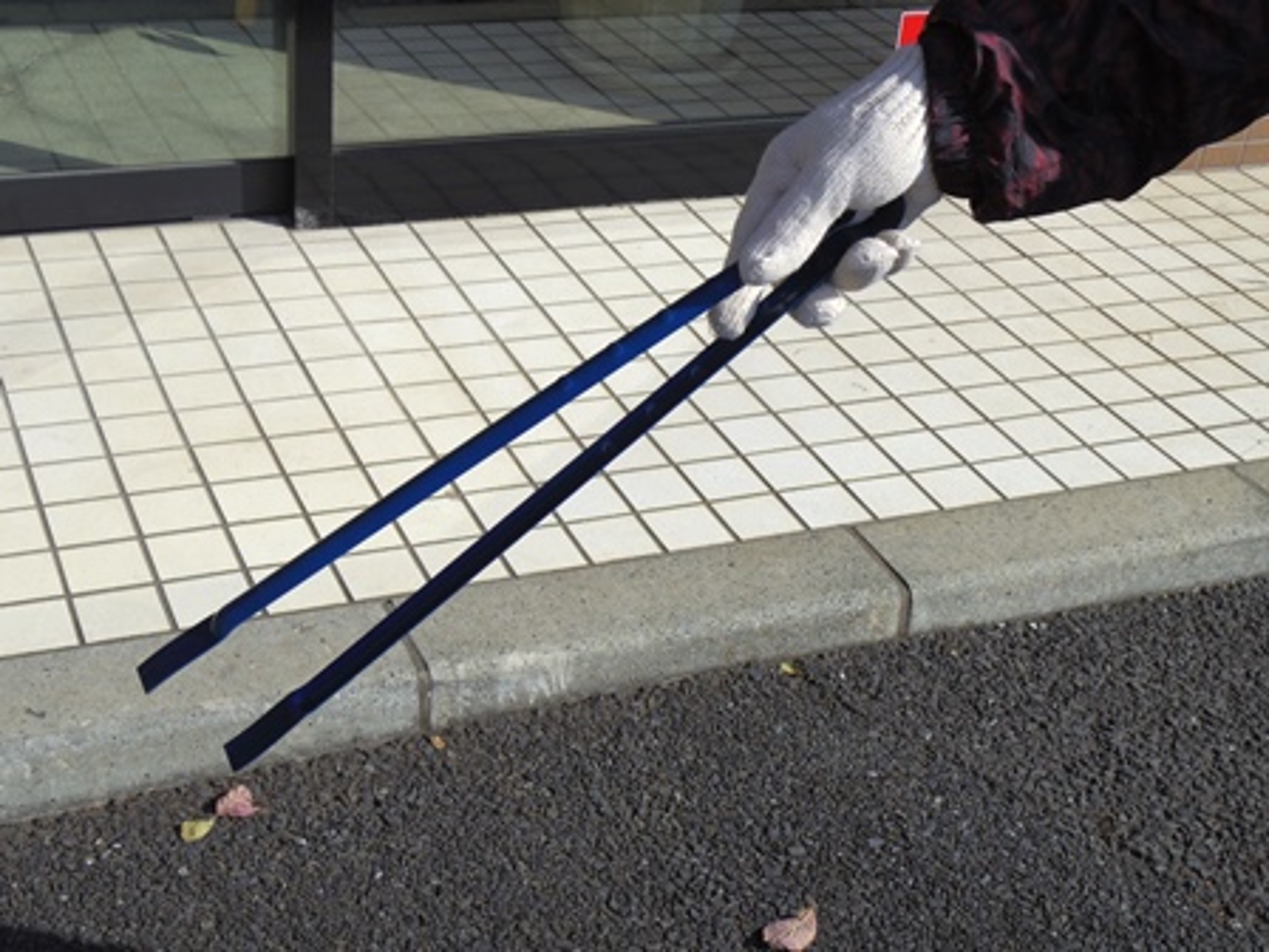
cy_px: 476
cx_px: 634
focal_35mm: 51
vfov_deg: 28.6
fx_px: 1870
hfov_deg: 37.5
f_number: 5
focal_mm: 9.2
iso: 100
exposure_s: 1/1000
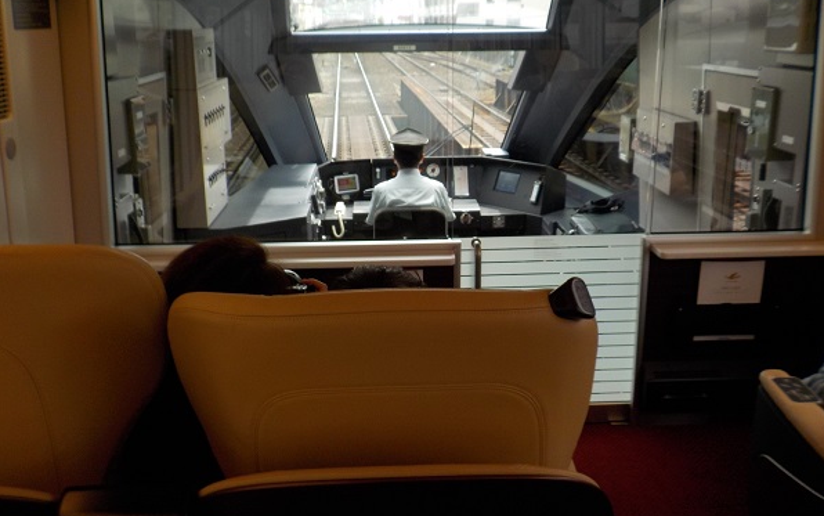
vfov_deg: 39.4
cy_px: 227
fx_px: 719
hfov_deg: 59.6
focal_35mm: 32
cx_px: 412
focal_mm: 4.1
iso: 125
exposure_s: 1/125
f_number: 3.3
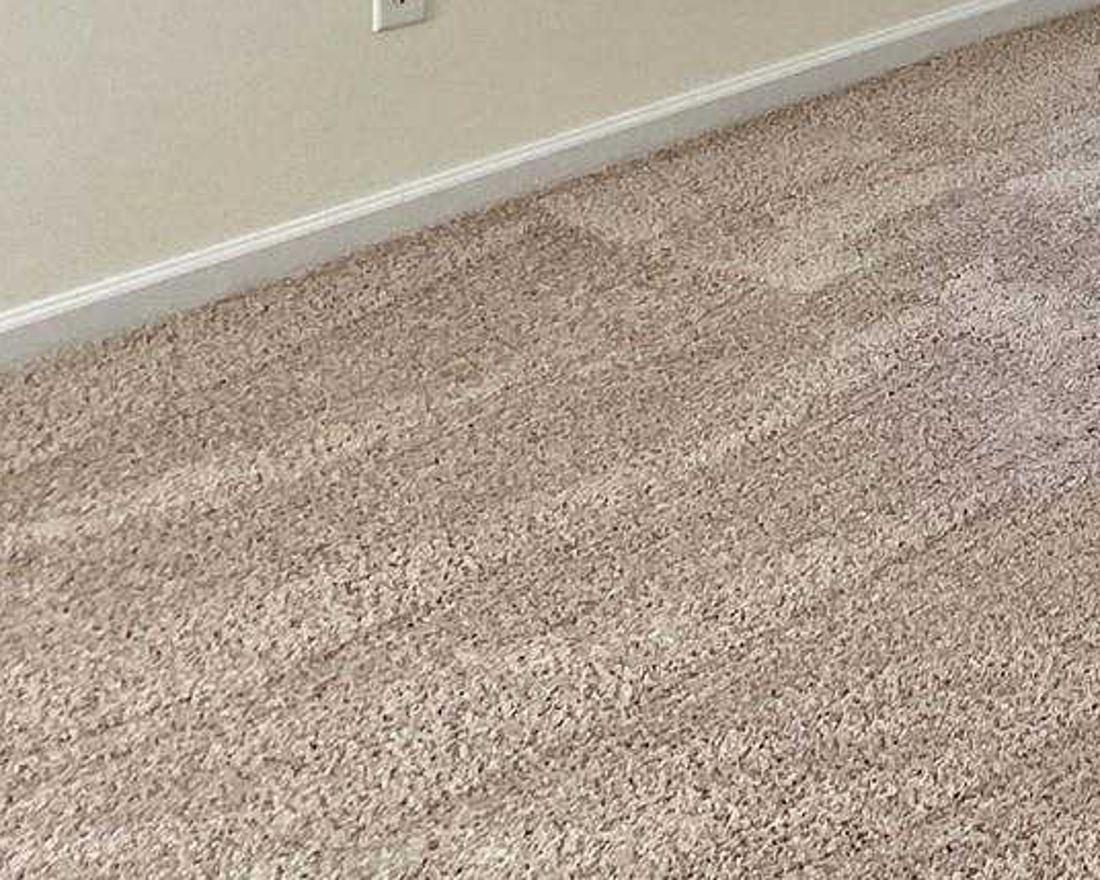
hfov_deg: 18.2
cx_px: 1504
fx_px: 3158
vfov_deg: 14.5
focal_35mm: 97
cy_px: -562
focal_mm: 4.2
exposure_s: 1/121
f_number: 1.6
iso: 80
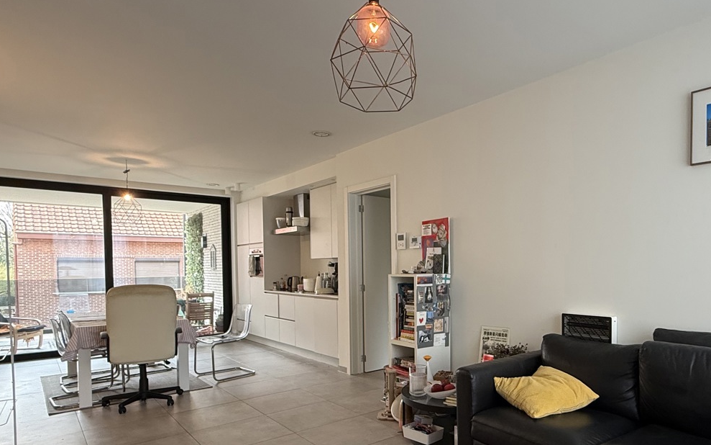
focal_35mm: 24
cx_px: 450
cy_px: 279
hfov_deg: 73.4
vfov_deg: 50.5
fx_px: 465
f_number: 2.2
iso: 200
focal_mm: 2.22
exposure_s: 1/100
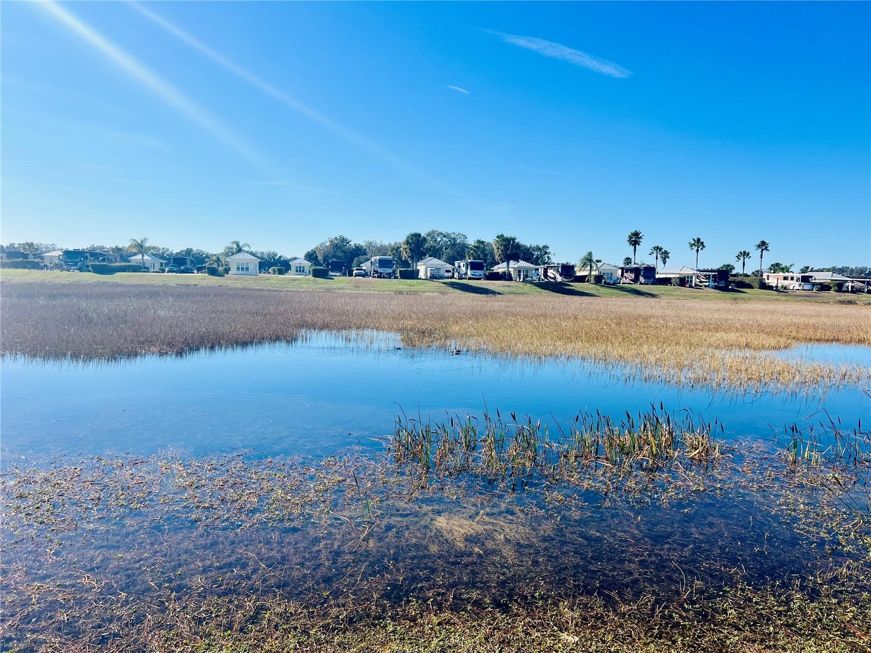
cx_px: 436
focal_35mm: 26
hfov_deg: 67.3
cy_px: 326
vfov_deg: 53.1
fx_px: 654
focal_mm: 5.7
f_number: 1.5
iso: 50
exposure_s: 1/5076
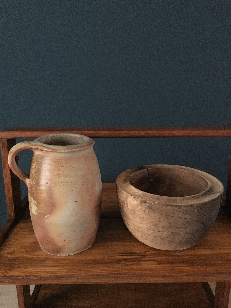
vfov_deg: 60.0
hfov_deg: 46.8
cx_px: 118
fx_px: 267
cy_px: 150
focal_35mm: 30
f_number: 2.2
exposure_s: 1/17
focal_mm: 4.15
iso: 640
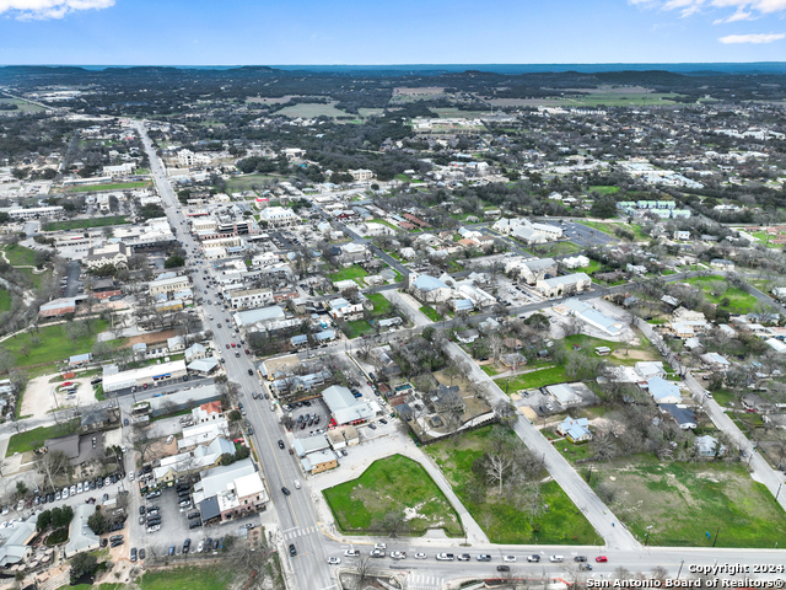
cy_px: 295
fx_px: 545
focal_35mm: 24
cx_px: 393
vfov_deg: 56.8
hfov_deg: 71.6
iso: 110
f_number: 2.8
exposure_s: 1/1000
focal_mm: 12.29
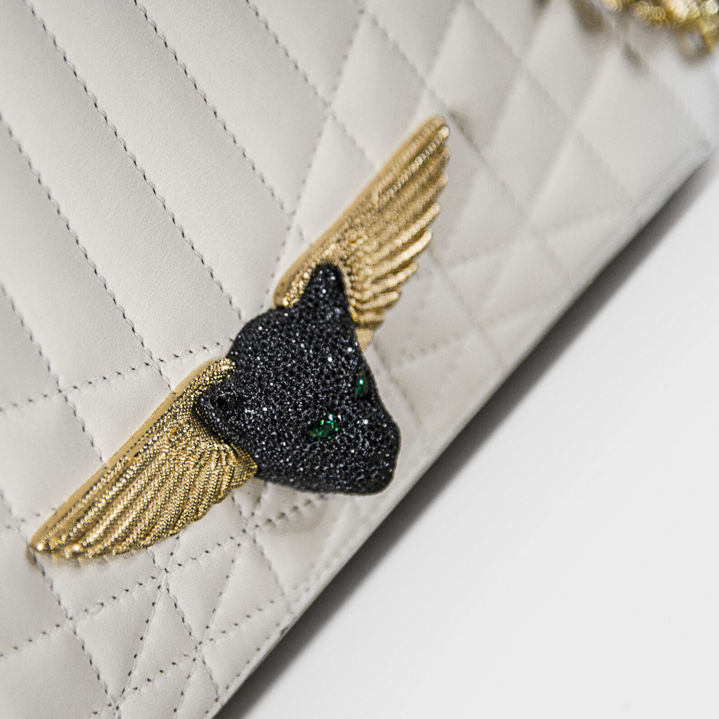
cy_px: 367
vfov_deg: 10.7
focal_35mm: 164
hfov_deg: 10.6
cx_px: 239
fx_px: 3854
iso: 1000
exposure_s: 1/100
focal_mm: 120
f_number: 4
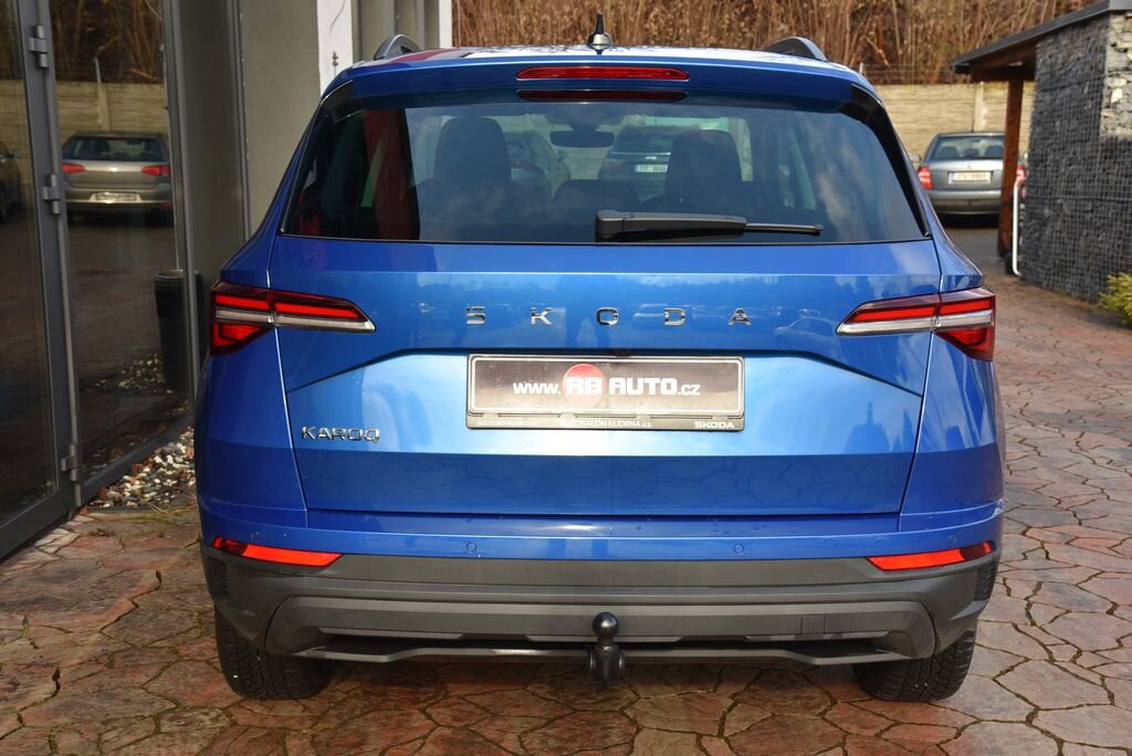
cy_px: 378
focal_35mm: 46
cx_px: 566
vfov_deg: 29.3
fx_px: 1447
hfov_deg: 42.7
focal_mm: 46
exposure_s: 1/200
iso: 500
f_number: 7.1
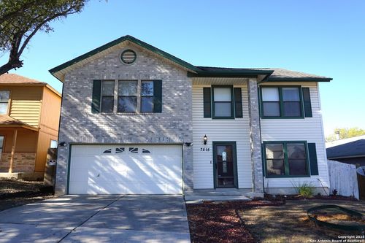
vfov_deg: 53.1
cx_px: 182
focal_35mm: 24
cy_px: 122
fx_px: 243
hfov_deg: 73.8
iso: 100
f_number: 9
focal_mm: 16
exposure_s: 1/100
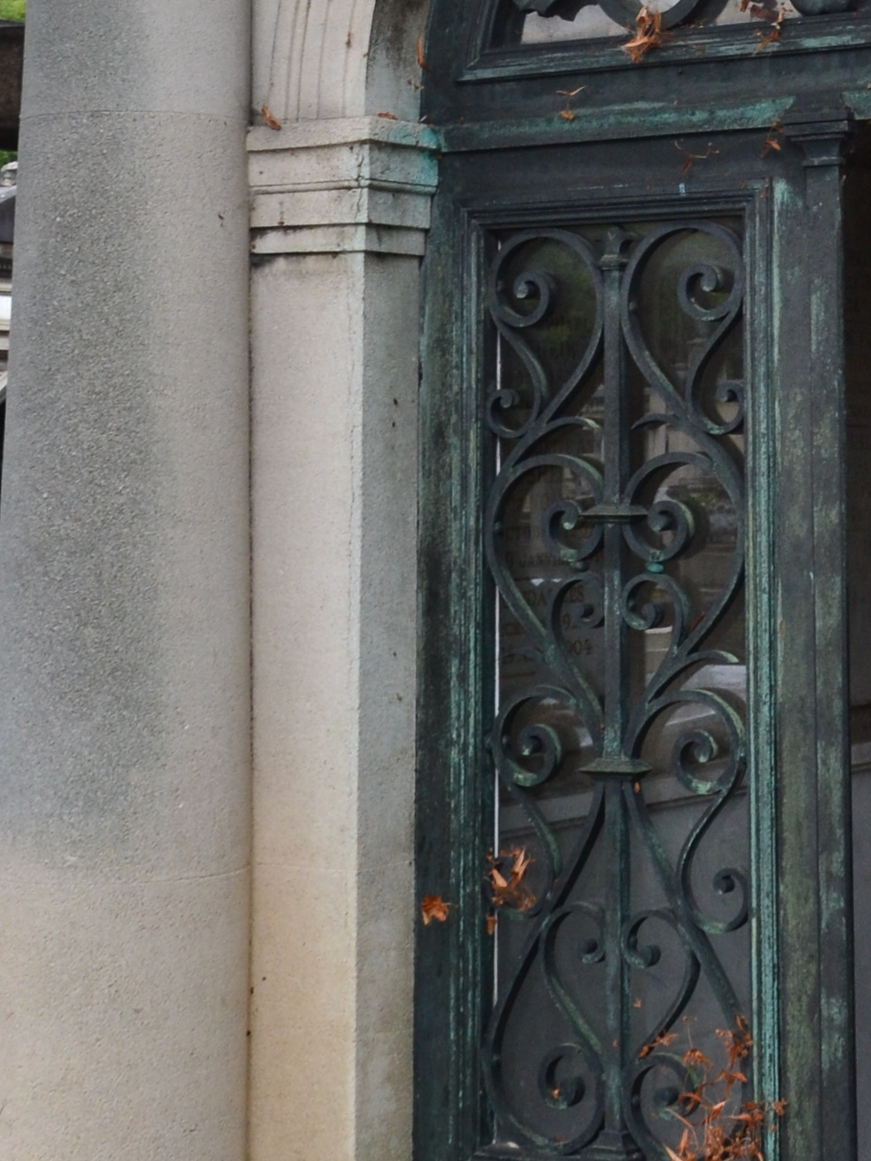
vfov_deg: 21.5
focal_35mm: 86
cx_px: 848
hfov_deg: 16.8
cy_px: -129
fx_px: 2886
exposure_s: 1/160
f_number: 9
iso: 400
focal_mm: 18
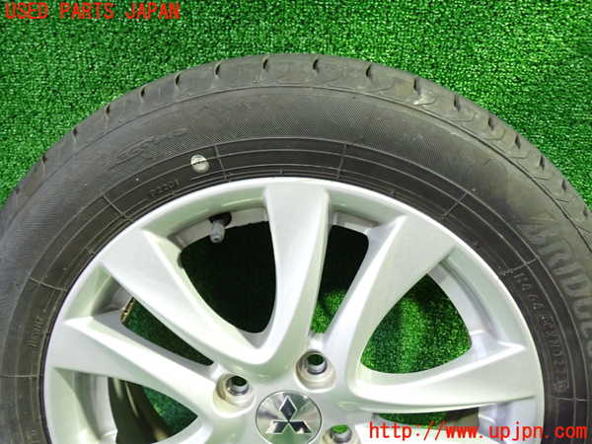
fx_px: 513
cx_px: 296
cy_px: 222
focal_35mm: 30
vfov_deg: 46.8
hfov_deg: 60.0
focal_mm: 5.4
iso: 800
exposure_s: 1/20
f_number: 2.3
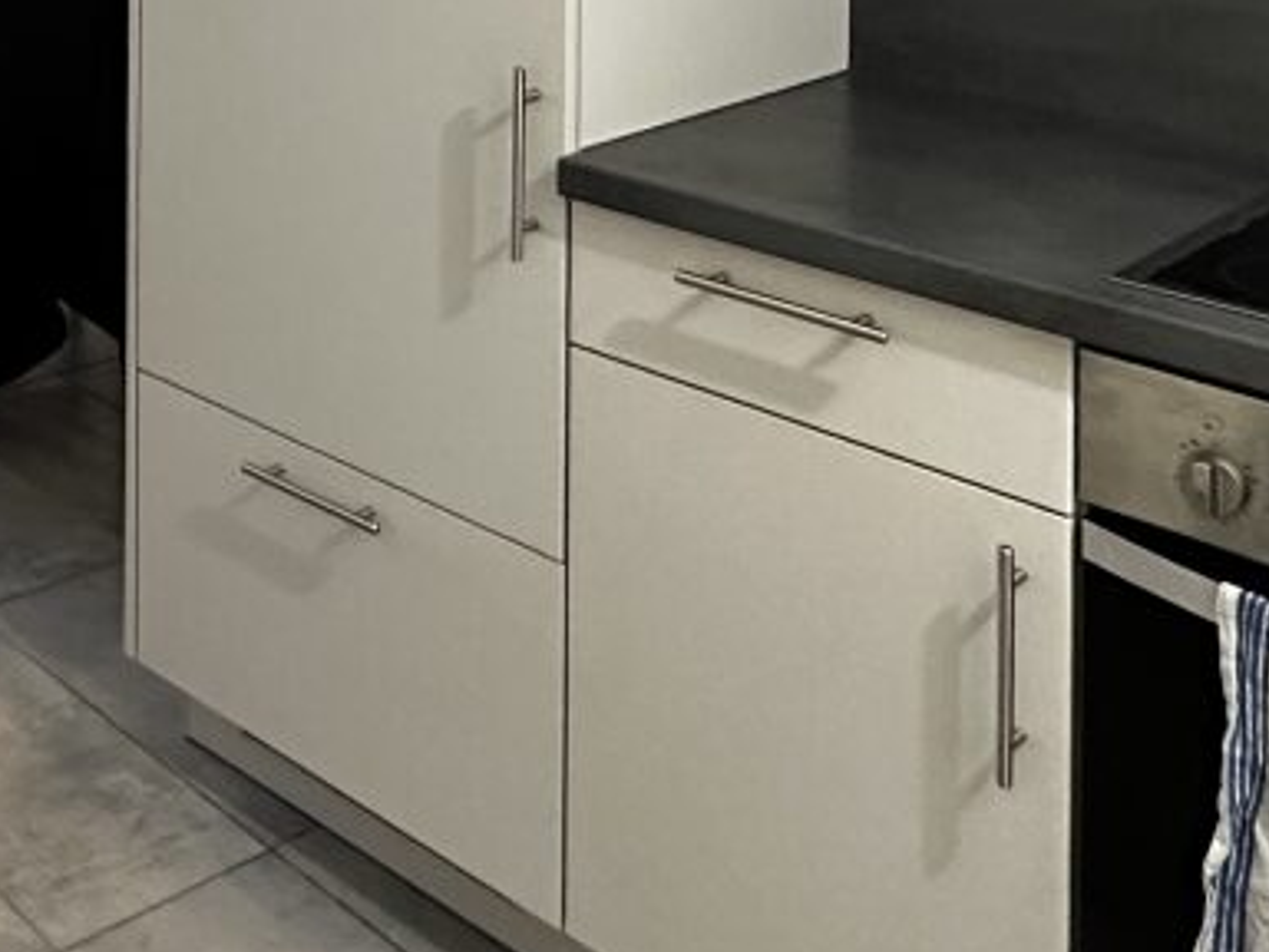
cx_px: -56
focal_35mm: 51
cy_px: -364
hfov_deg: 33.6
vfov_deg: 24.1
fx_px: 1870
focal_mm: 2.22
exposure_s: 1/50
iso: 640
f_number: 2.2
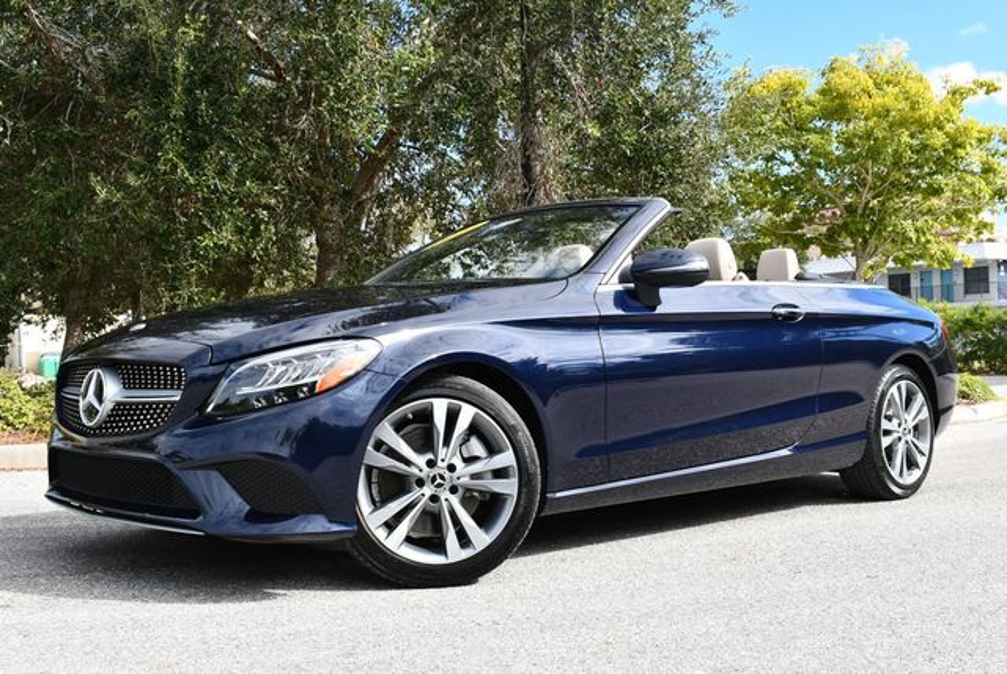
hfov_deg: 46.4
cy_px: 337
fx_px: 1176
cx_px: 504
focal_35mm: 42
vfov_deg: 32.0
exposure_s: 1/250
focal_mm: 21
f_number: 8
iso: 180
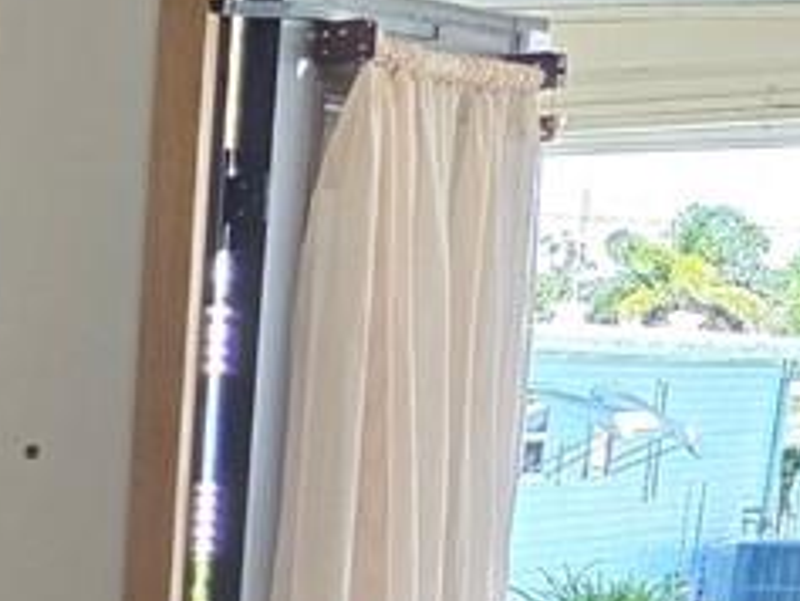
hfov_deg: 10.8
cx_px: -1134
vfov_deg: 8.9
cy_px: 1270
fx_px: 3584
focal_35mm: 155
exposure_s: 1/180
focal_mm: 5.4
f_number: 1.8
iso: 200
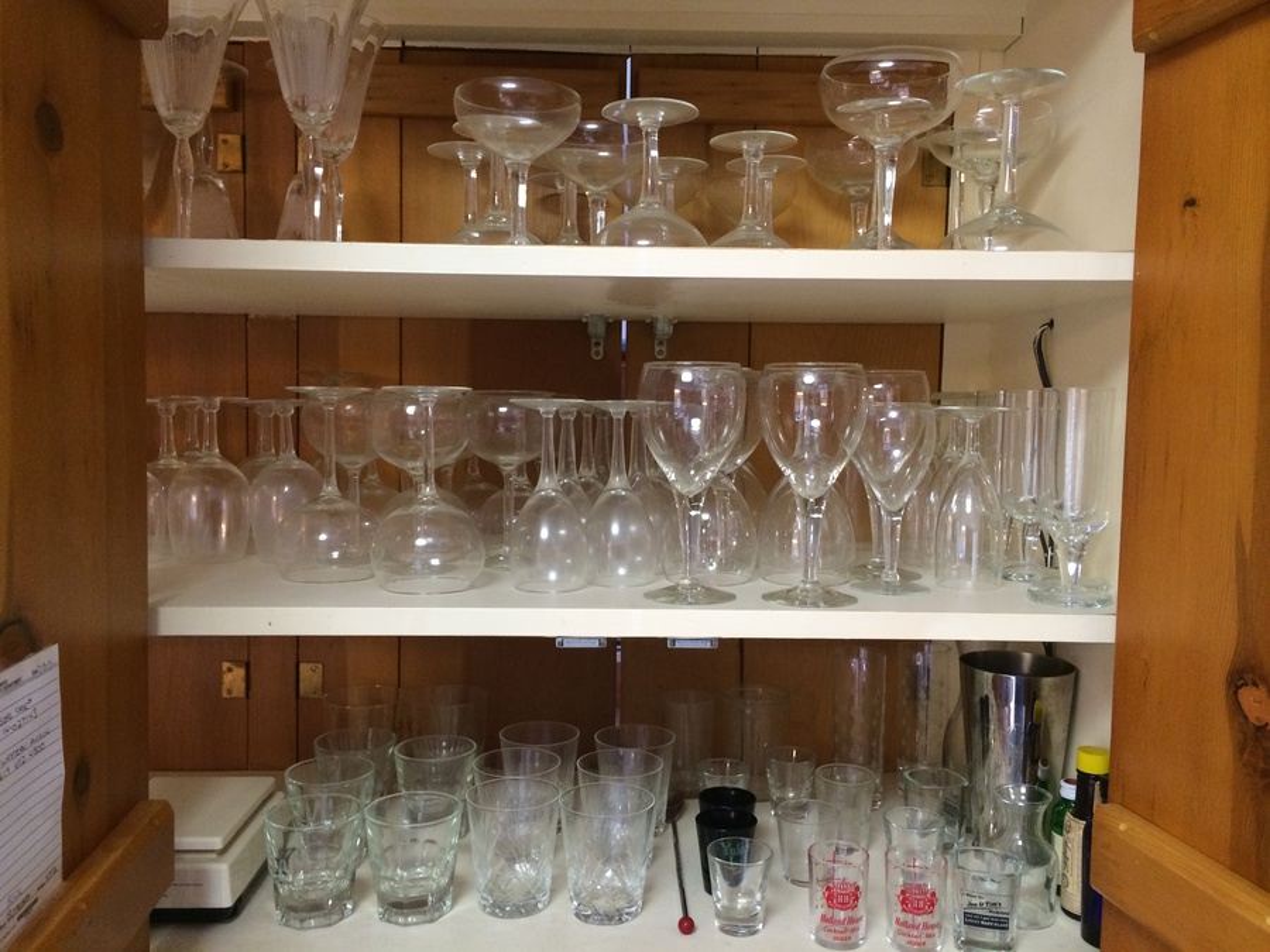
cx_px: 635
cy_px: 476
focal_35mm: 30
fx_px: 1101
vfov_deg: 46.8
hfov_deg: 60.0
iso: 200
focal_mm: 4.12
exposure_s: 1/30
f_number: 2.2
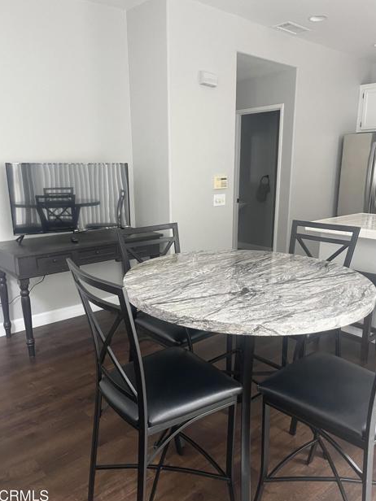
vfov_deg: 65.3
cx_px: 192
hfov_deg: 51.4
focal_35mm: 27
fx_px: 391
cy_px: 259
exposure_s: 1/60
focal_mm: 5.1
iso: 400
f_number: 1.6
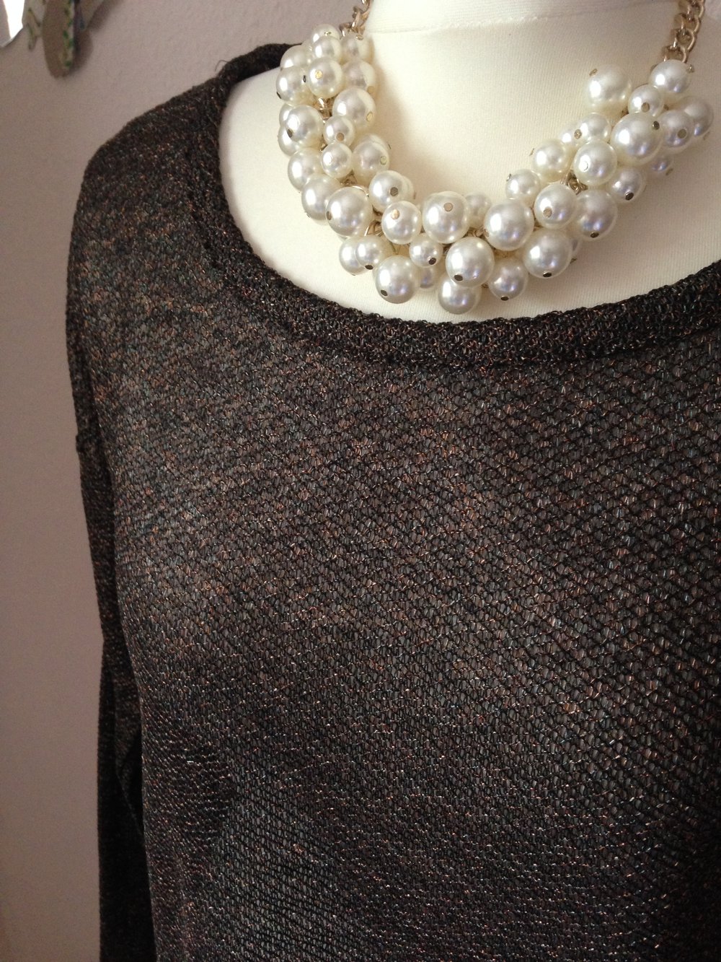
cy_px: 481
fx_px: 916
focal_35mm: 33
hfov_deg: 43.0
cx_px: 360
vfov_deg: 55.3
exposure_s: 1/20
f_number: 2.4
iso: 200
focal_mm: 4.12
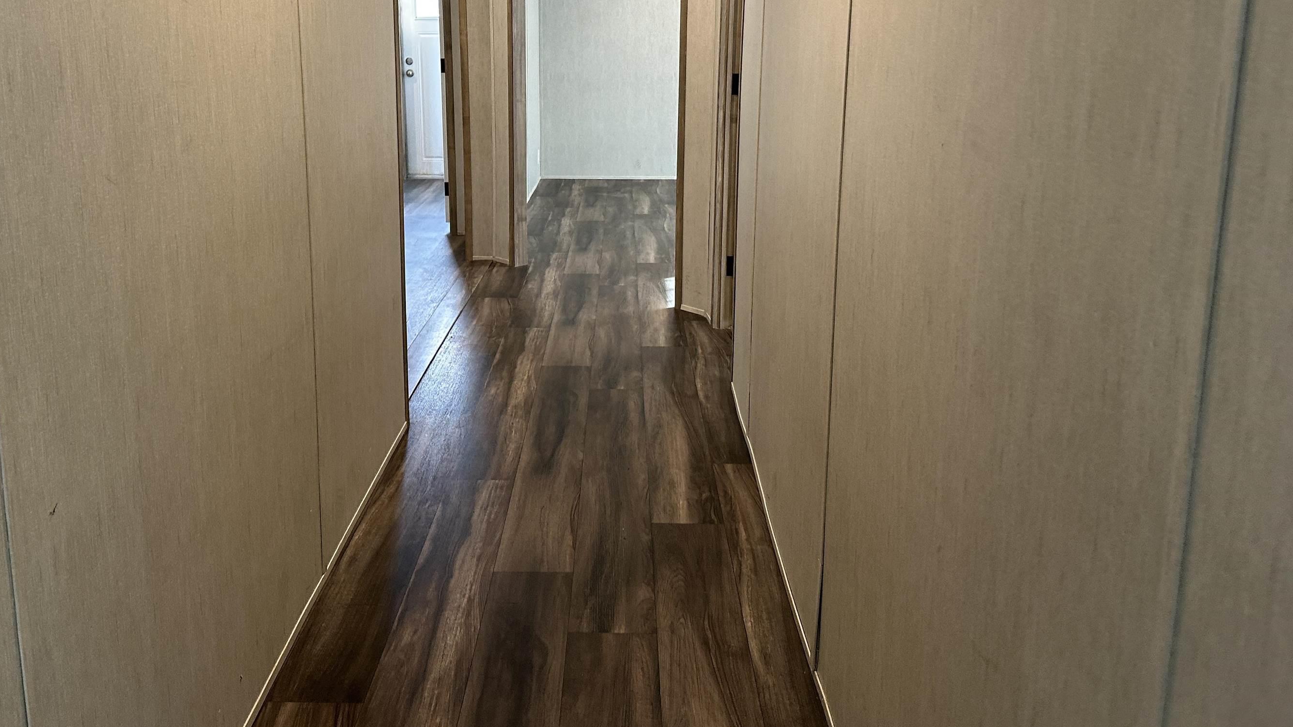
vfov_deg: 38.3
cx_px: 576
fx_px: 1029
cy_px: 216
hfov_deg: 64.1
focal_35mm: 30
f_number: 1.78
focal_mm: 6.86
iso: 250
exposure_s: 1/60
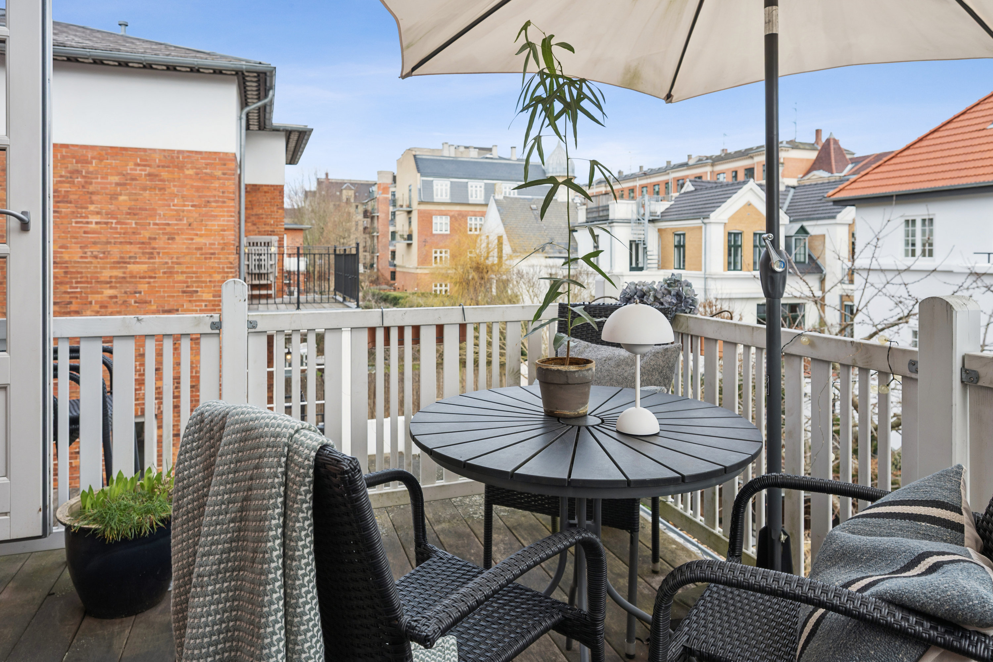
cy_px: 331
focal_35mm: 22
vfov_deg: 58.3
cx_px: 496
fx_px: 593
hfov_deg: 79.9
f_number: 6.3
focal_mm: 21.5
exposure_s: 1/250
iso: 200
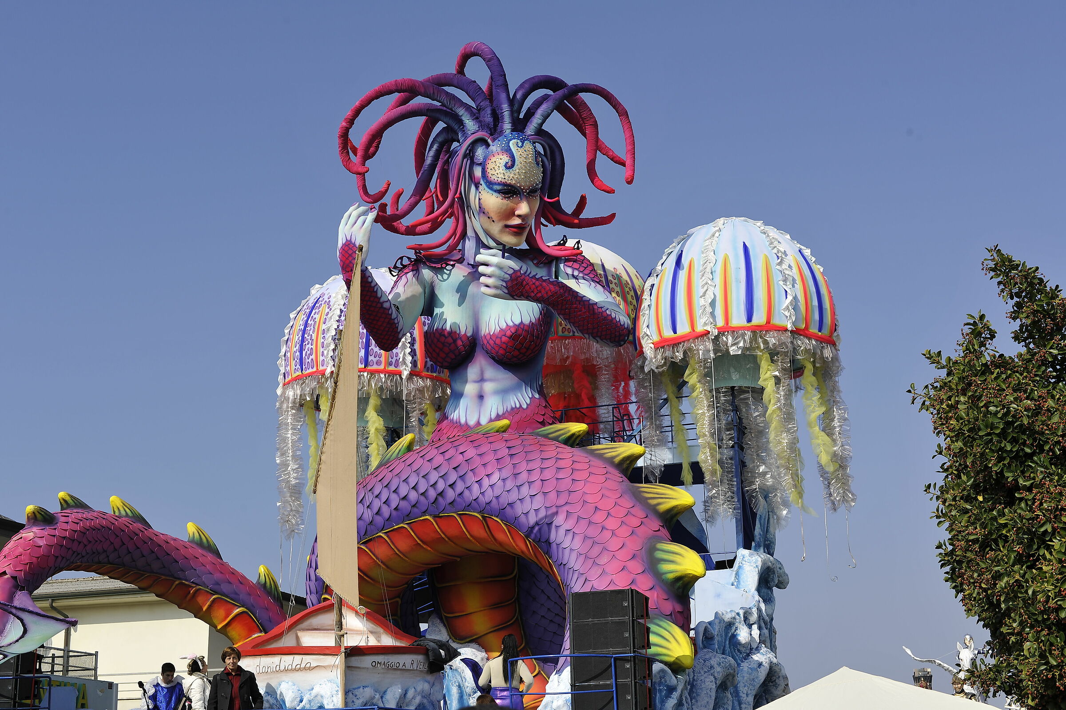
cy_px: 355
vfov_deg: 27.0
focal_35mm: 50
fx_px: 1480
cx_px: 533
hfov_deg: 39.6
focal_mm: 50
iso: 125
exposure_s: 1/400
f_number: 10
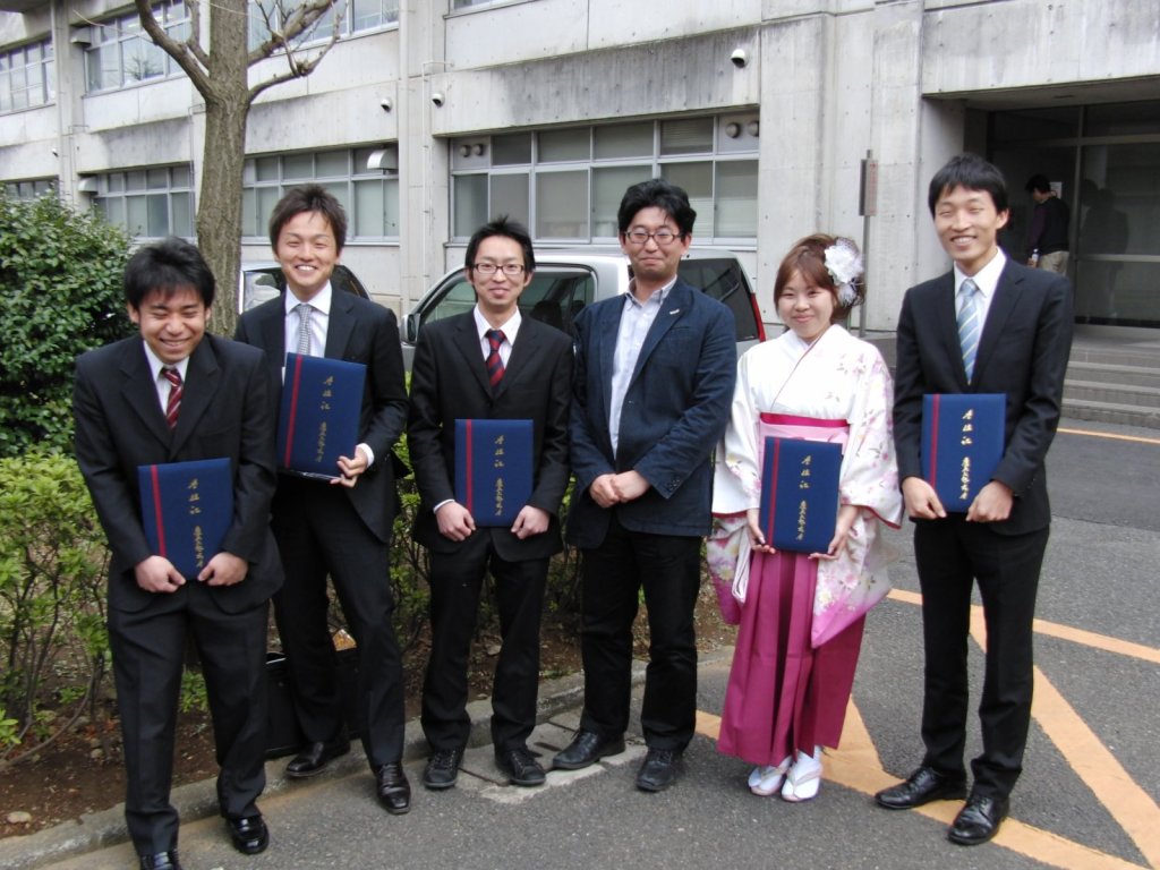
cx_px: 580
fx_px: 1307
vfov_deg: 36.8
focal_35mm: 39
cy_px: 435
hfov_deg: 47.9
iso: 100
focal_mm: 7.9
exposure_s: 1/250
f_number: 2.7
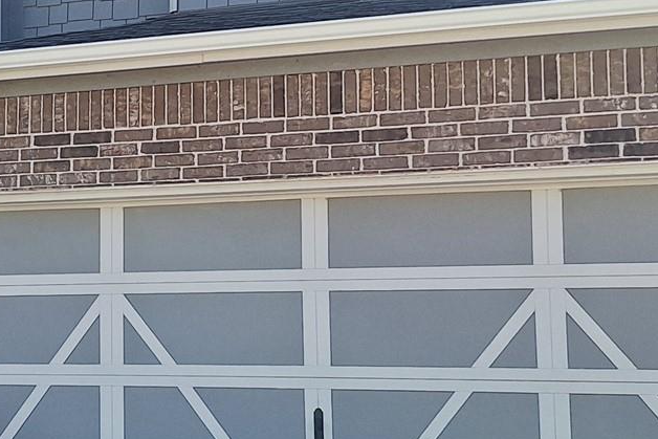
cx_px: 107
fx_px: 1426
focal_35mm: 78
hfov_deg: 25.4
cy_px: 167
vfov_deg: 17.5
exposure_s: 1/3401
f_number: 1.8
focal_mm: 5.54
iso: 40
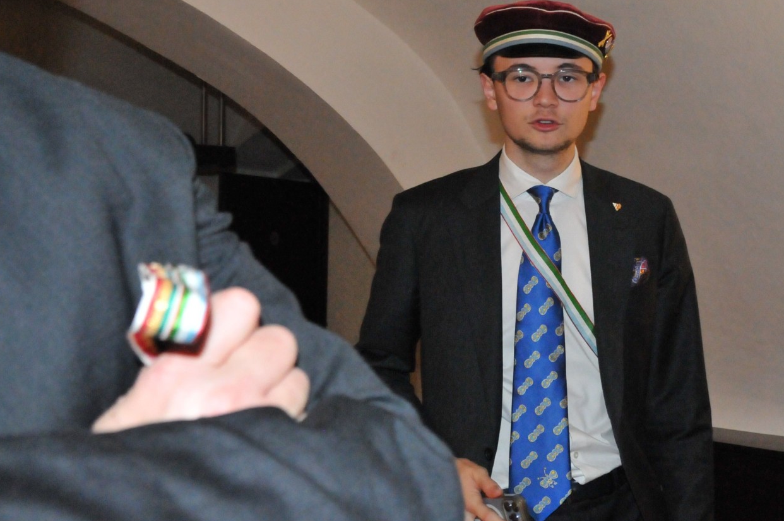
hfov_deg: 38.4
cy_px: 206
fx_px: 1109
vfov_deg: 26.4
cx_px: 528
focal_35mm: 51
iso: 3200
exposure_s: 1/200
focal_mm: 22
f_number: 5
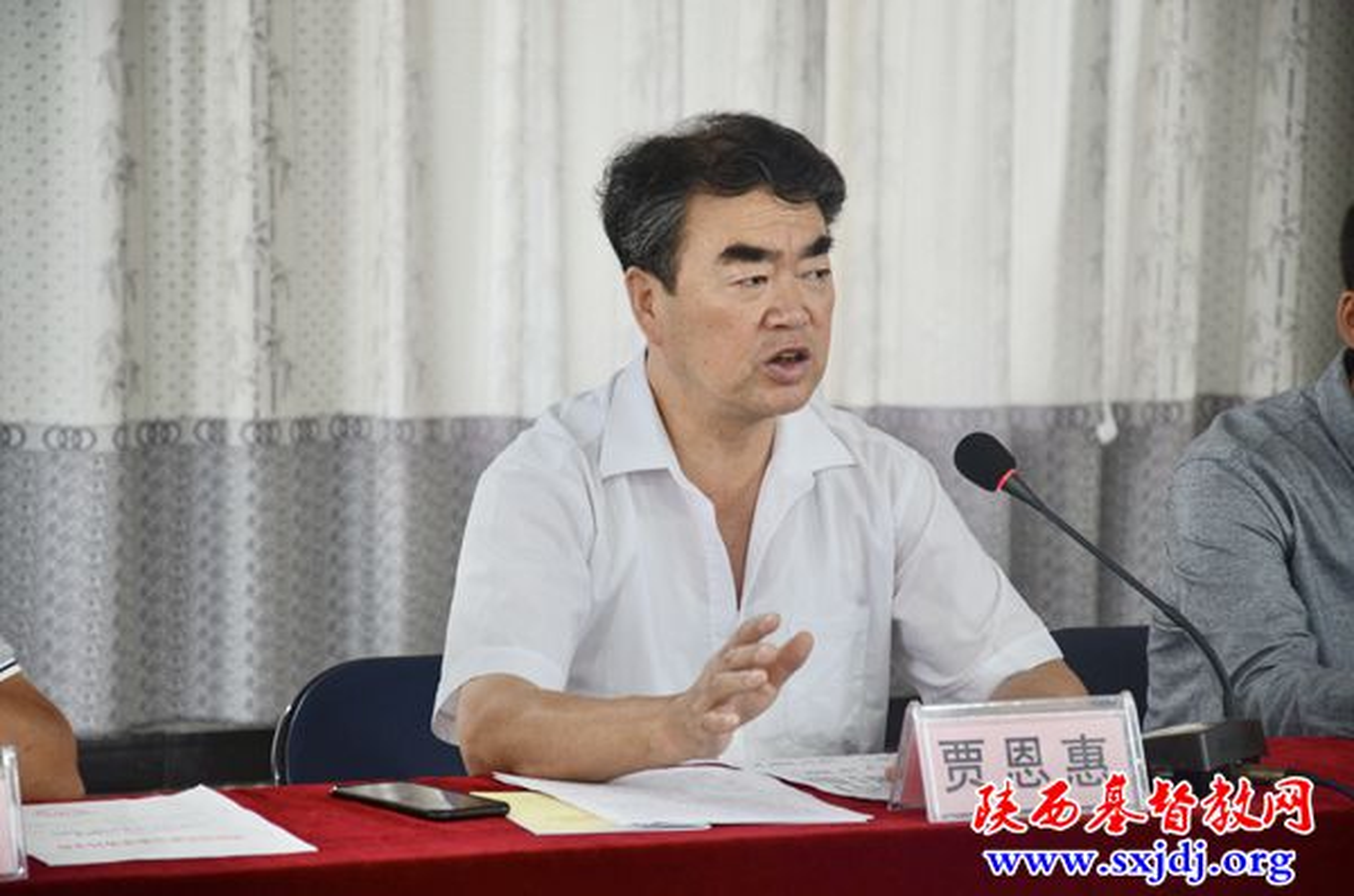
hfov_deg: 13.1
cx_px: 677
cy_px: 448
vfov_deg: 8.7
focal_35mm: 158
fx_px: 5910
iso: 1000
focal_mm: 105
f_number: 5.6
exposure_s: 1/40
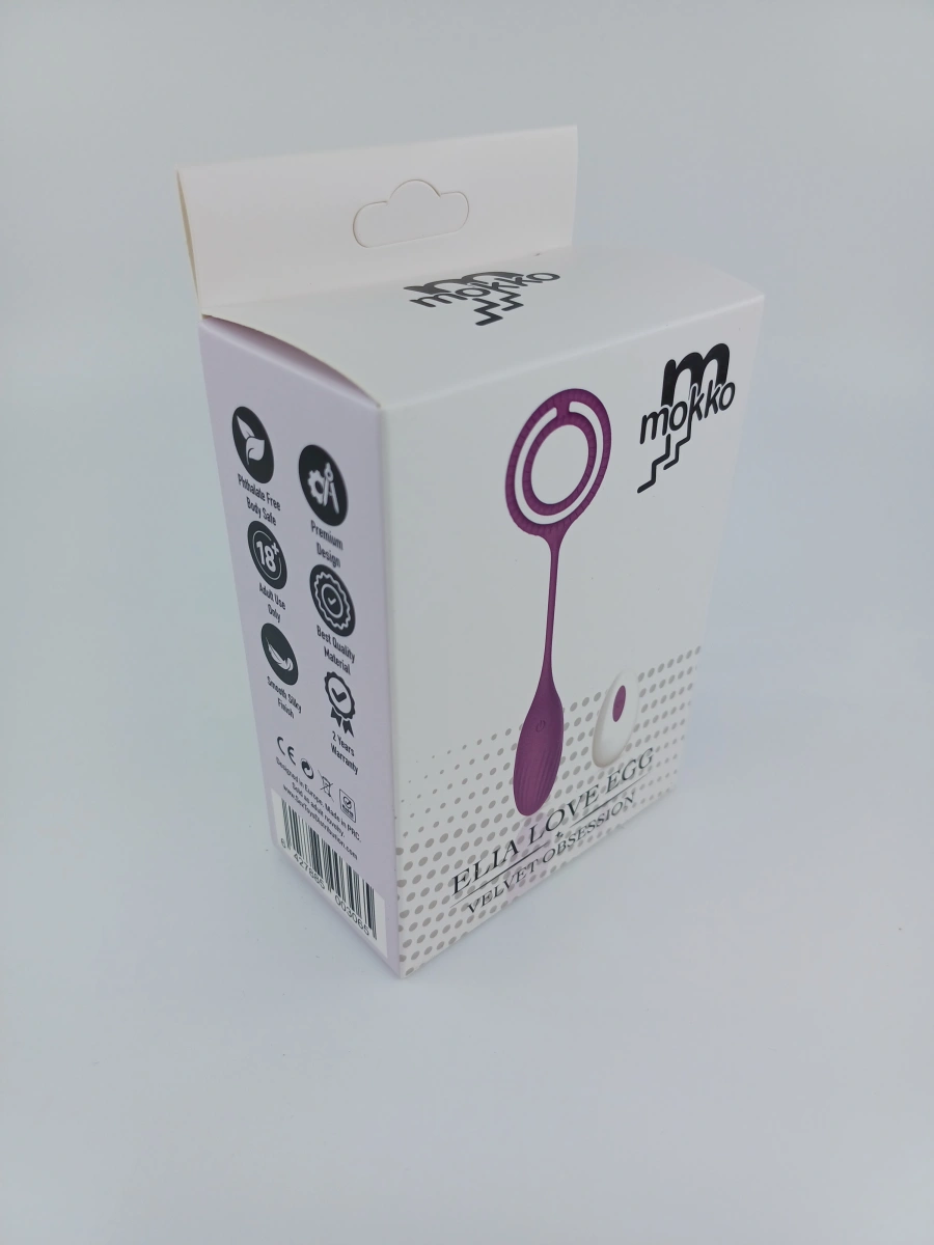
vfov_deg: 69.4
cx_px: 467
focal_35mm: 25
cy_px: 622
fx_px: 899
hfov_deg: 54.9
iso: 50
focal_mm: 4.65
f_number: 1.8
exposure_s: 1/601
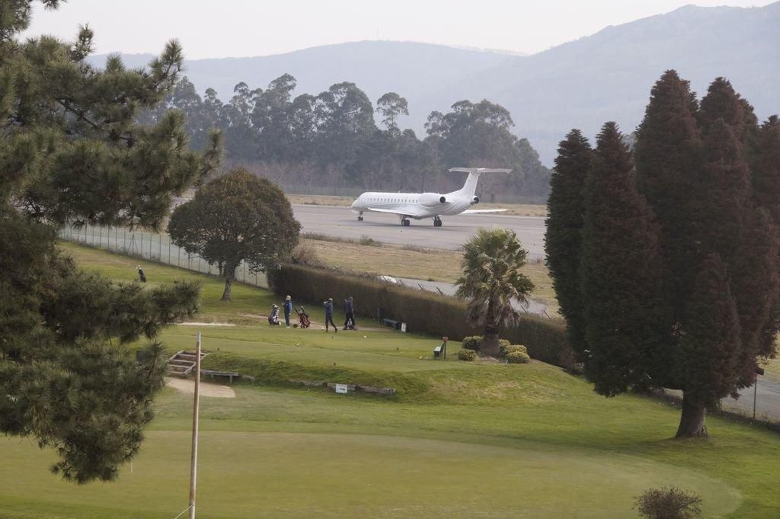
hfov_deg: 17.1
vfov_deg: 11.4
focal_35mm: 120
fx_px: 2598
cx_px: 390
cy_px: 260
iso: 400
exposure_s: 1/320
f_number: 8
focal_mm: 80
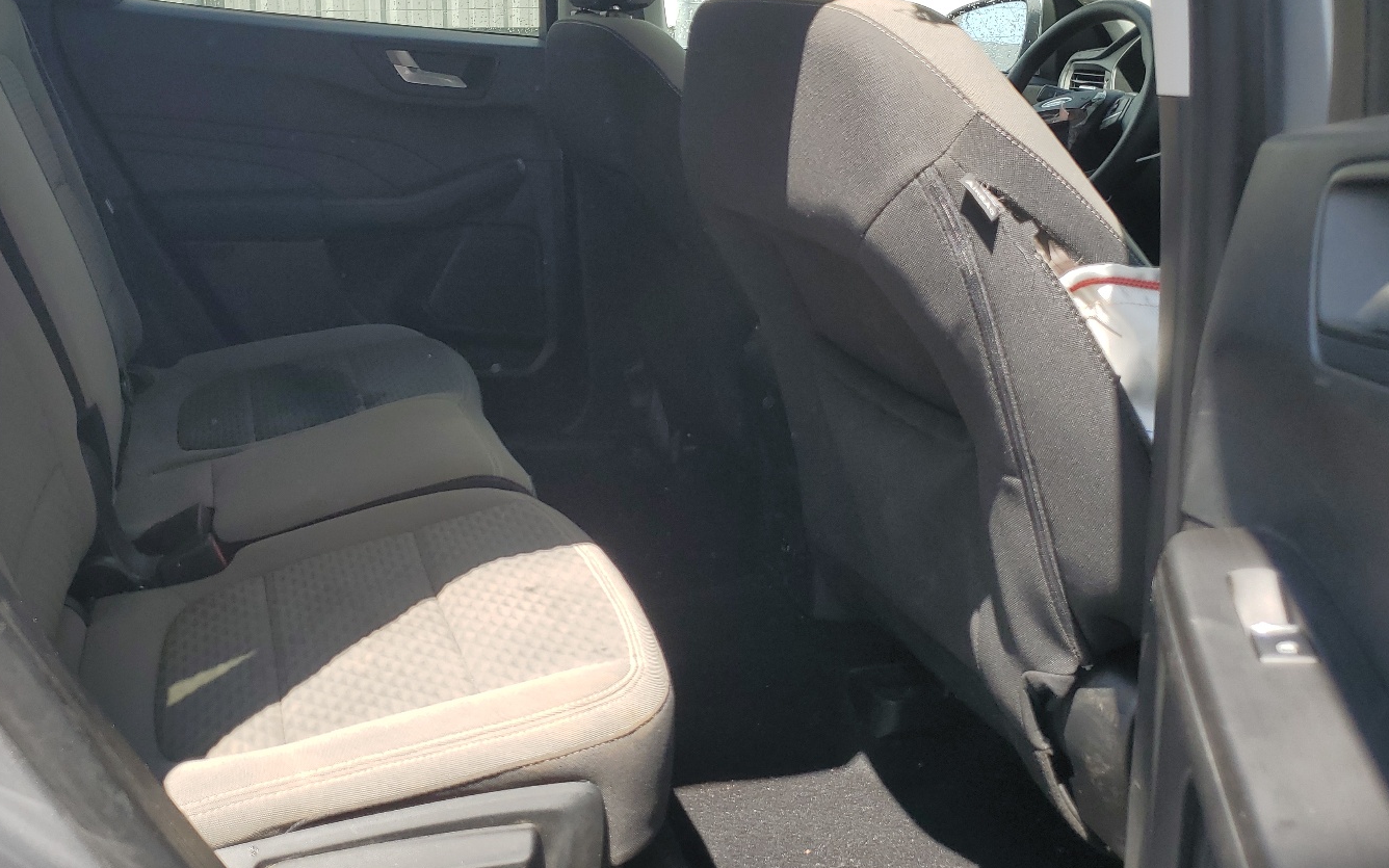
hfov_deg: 57.8
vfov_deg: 38.3
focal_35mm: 33
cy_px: 382
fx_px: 1249
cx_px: 568
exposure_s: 1/769
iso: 50
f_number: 1.5
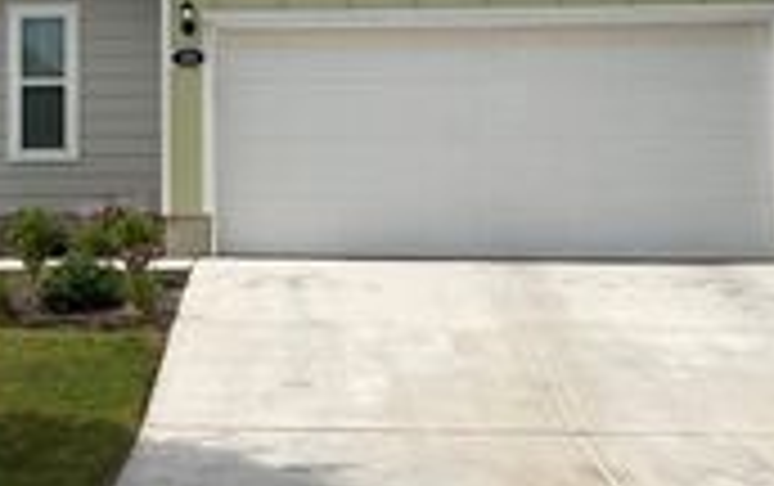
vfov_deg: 16.3
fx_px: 1690
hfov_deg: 25.3
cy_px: 115
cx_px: 140
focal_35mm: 80
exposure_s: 1/5025
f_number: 1.8
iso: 32
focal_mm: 4.25
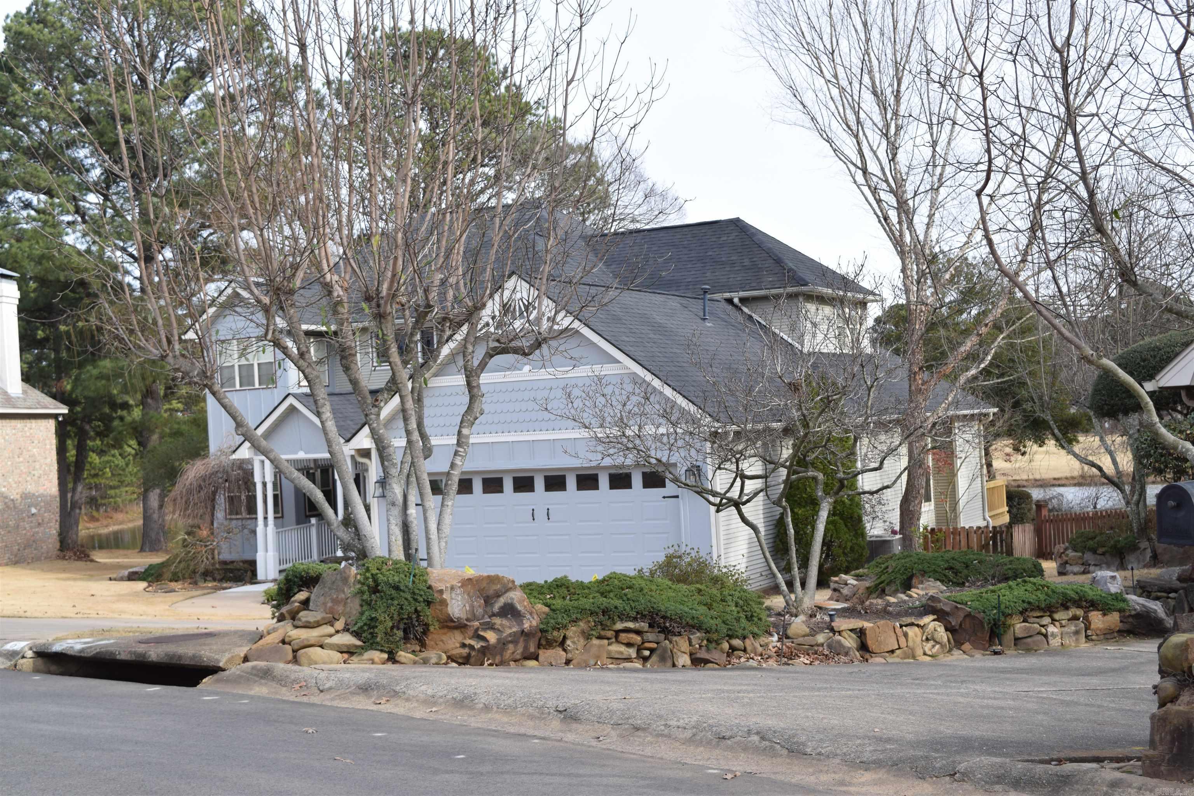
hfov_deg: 38.9
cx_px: 597
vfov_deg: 26.5
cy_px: 398
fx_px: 1691
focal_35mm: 51
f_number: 9
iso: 200
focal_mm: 34
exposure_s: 1/320
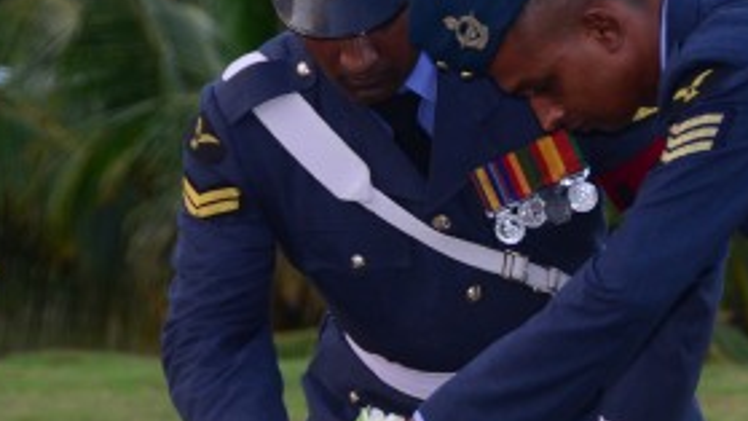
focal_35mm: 354
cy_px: 189
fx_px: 7024
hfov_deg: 6.1
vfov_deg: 3.4
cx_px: 638
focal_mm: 105
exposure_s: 1/80
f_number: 5.6
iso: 400
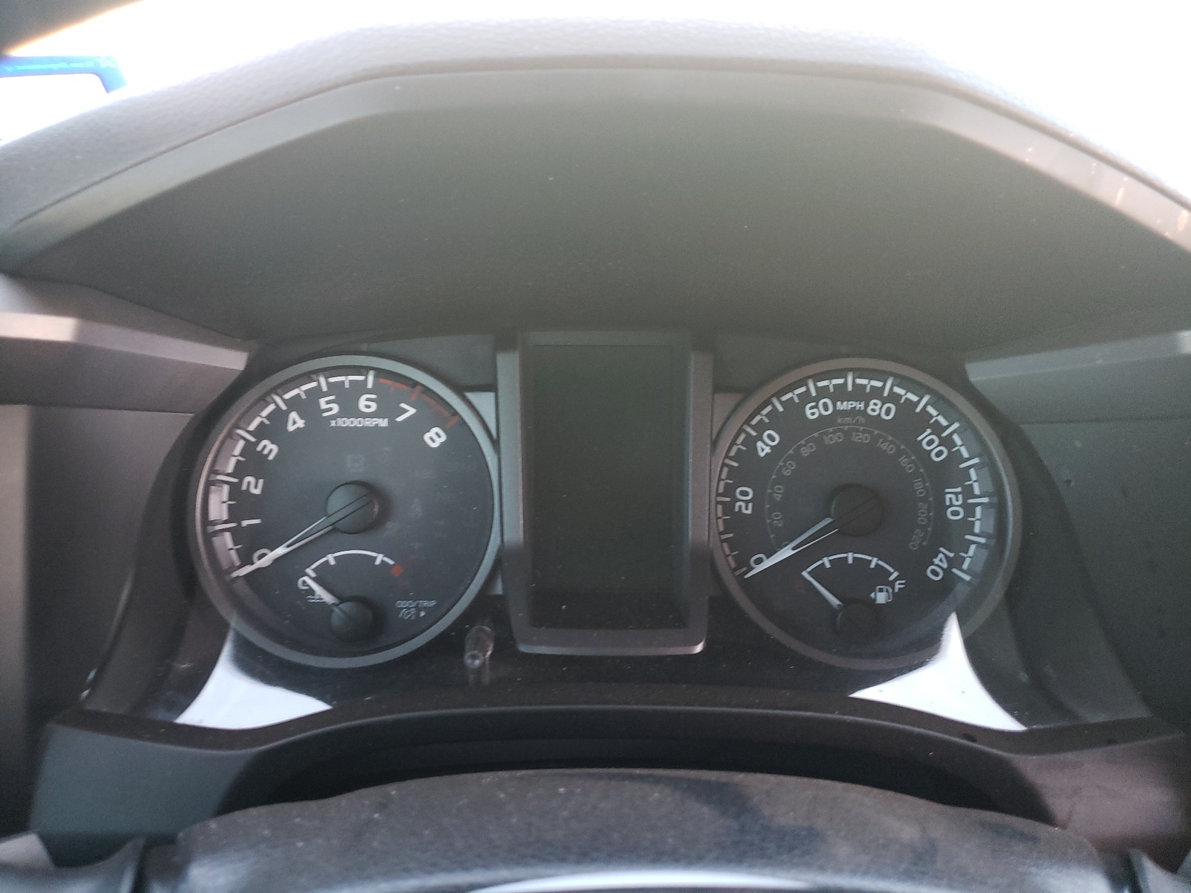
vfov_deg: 53.1
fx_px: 895
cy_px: 446
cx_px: 596
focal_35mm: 26
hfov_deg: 67.3
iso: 120
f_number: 1.5
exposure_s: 1/60.2
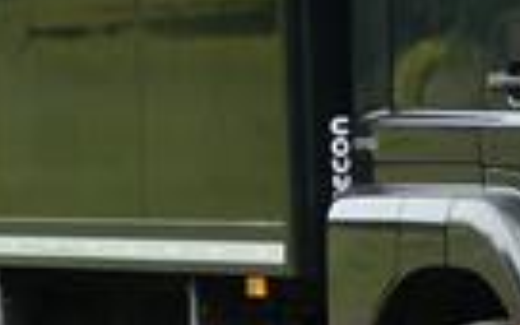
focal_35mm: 404
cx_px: 134
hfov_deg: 5.2
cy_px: -237
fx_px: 5725
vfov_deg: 3.2
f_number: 4.4
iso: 100
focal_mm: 11.7
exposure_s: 1/80
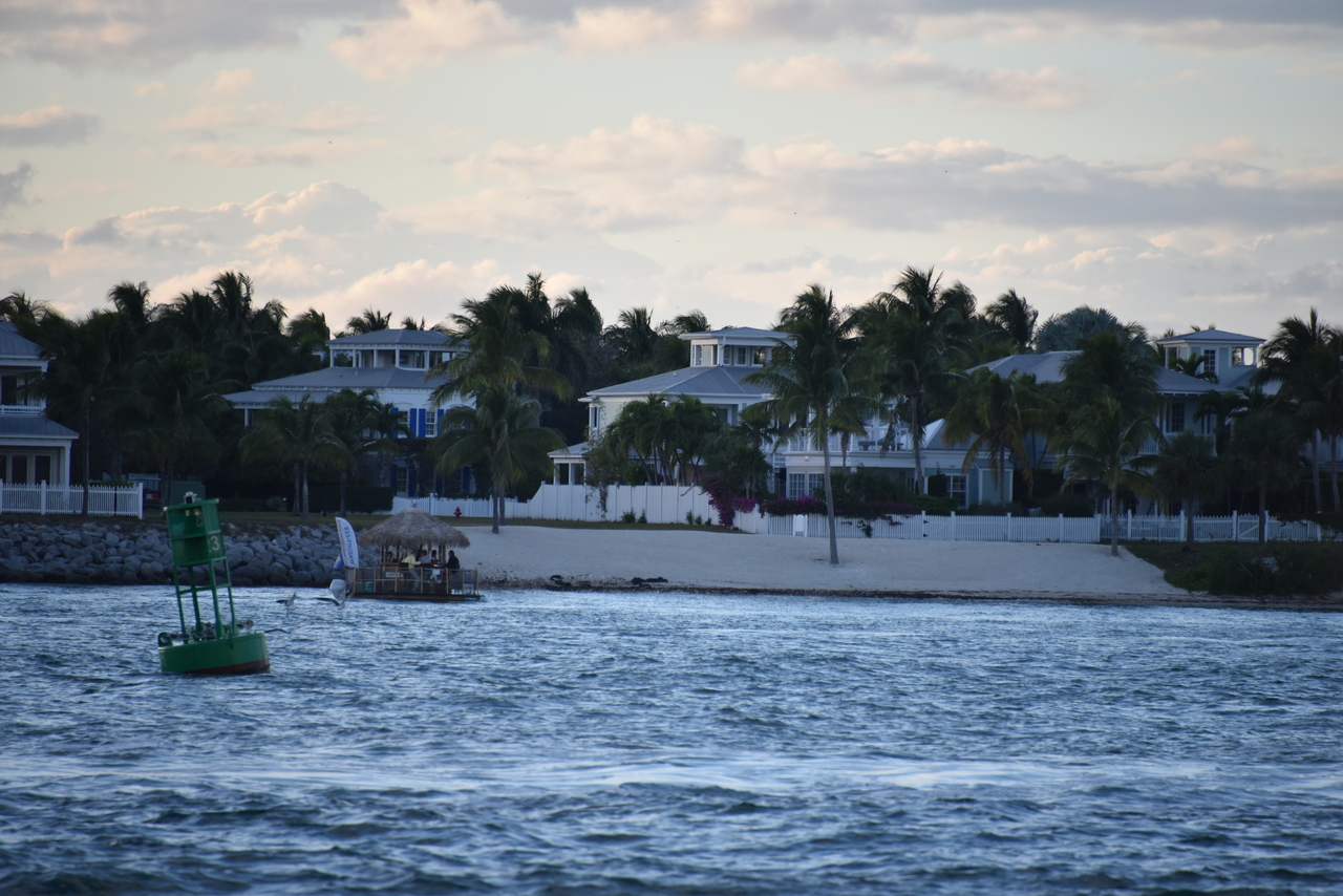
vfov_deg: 4.6
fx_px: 11193
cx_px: 672
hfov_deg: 6.9
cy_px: 448
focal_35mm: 300
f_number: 5.6
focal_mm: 300
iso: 560
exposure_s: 1/640
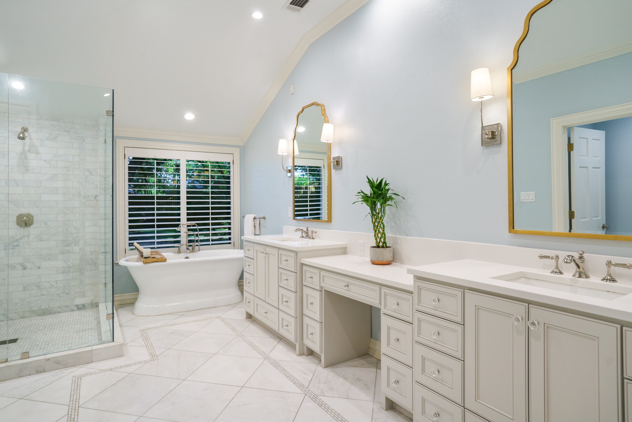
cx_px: 316
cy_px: 211
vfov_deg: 64.6
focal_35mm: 19
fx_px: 334
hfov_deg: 86.9
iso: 800
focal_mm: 19
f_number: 5.6
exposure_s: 1/20
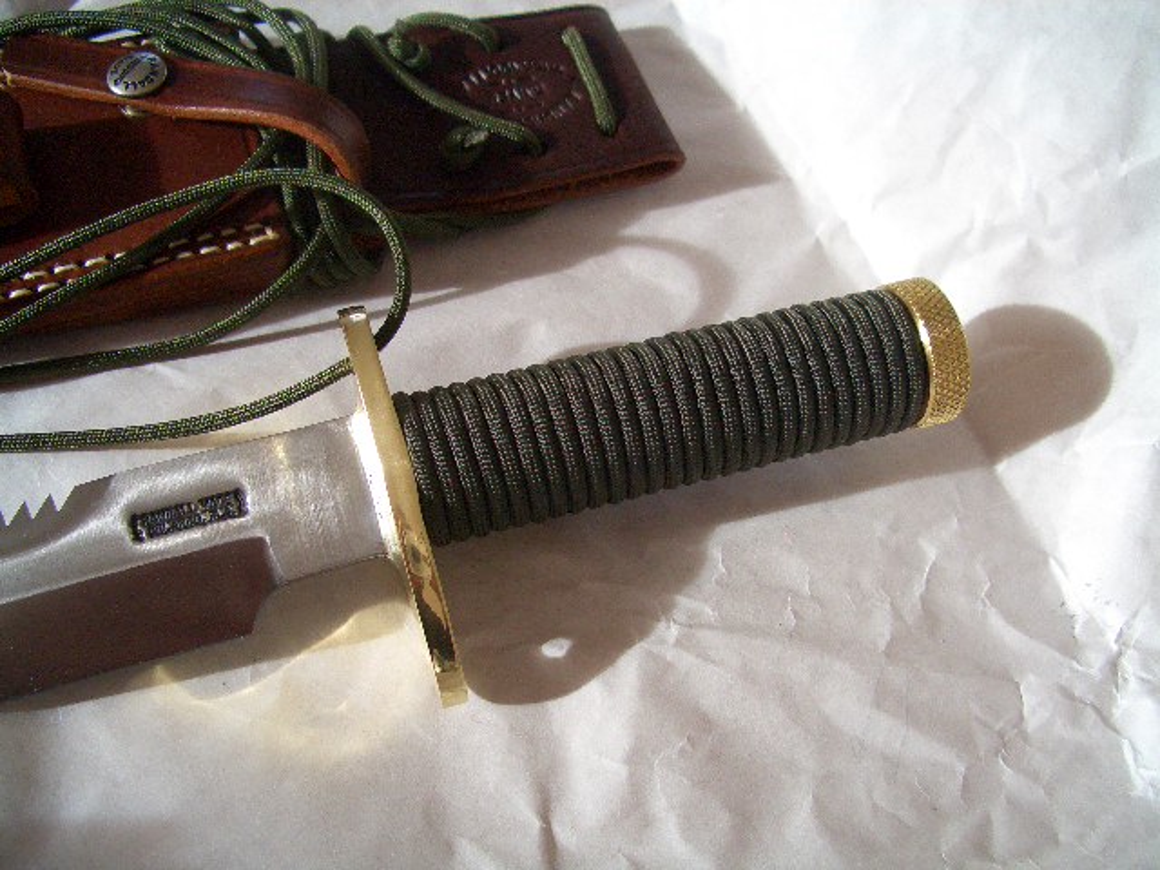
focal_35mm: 35
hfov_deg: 52.6
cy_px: 435
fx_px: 1173
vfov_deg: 40.7
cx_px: 580
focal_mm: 5.8
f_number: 2.6
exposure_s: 1/125
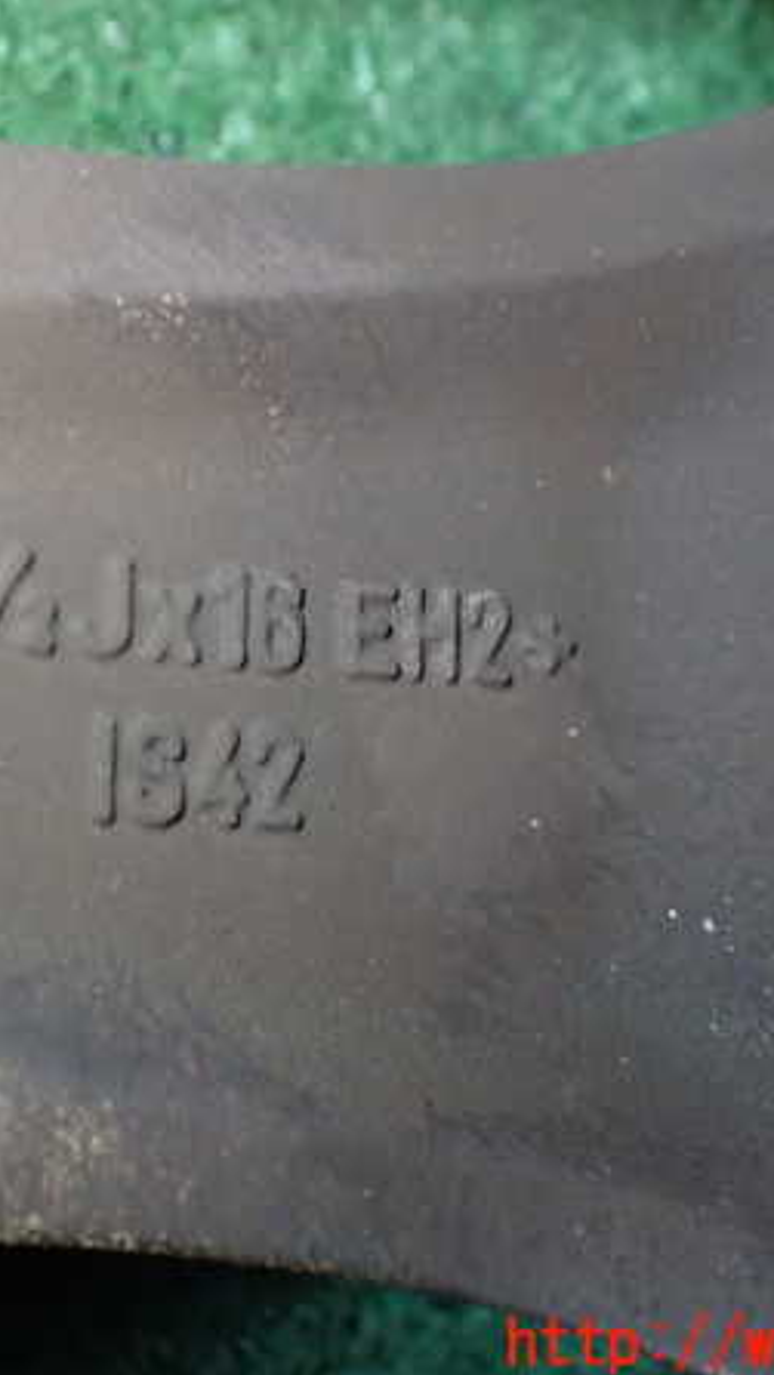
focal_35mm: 44
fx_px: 1605
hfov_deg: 27.0
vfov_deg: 46.4
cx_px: 278
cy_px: 691
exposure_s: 1/80
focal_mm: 5.4
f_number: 2.3
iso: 800
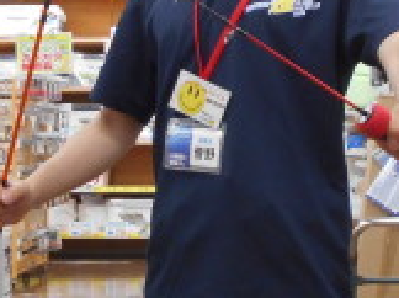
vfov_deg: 14.3
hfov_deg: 19.1
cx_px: 264
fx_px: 1185
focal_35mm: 103
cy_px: 180
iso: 180
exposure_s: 1/30
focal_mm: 4.6
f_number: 3.2
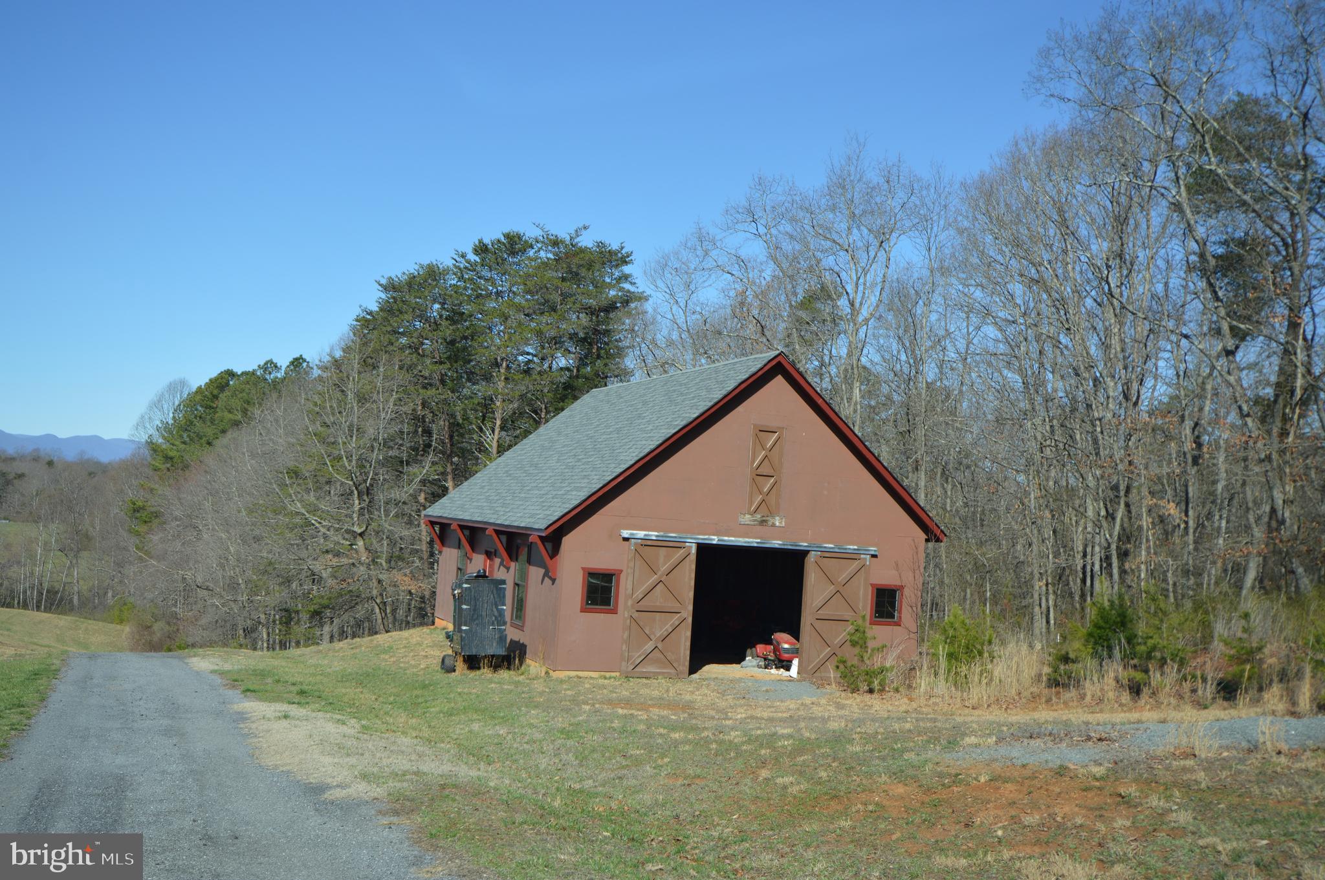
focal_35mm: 36
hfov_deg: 53.2
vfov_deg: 36.8
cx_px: 662
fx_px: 1324
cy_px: 440
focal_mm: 24
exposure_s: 1/200
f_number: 7.1
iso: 100
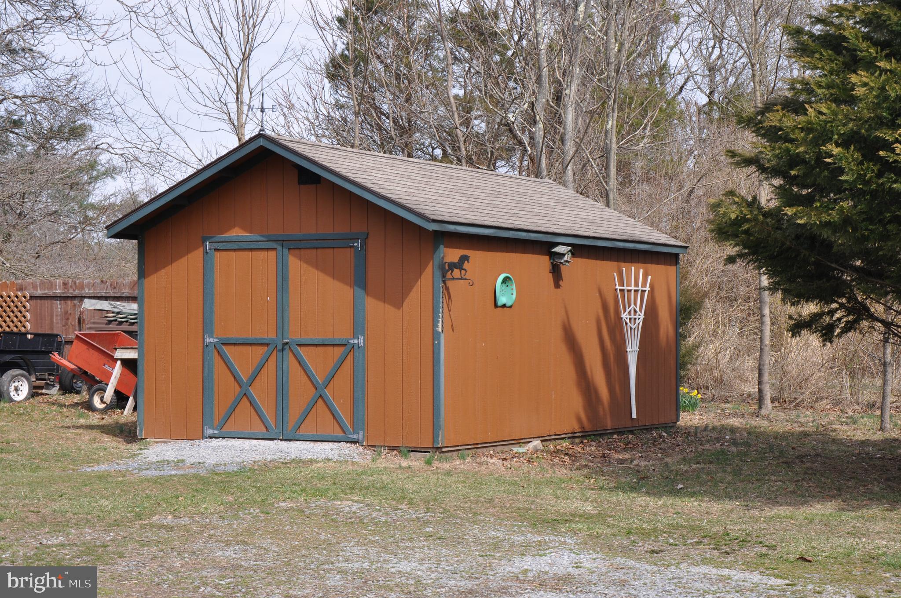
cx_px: 450
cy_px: 299
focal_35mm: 75
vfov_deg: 18.1
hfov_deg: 27.0
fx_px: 1875
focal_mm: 50
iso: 200
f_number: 9
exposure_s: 1/320
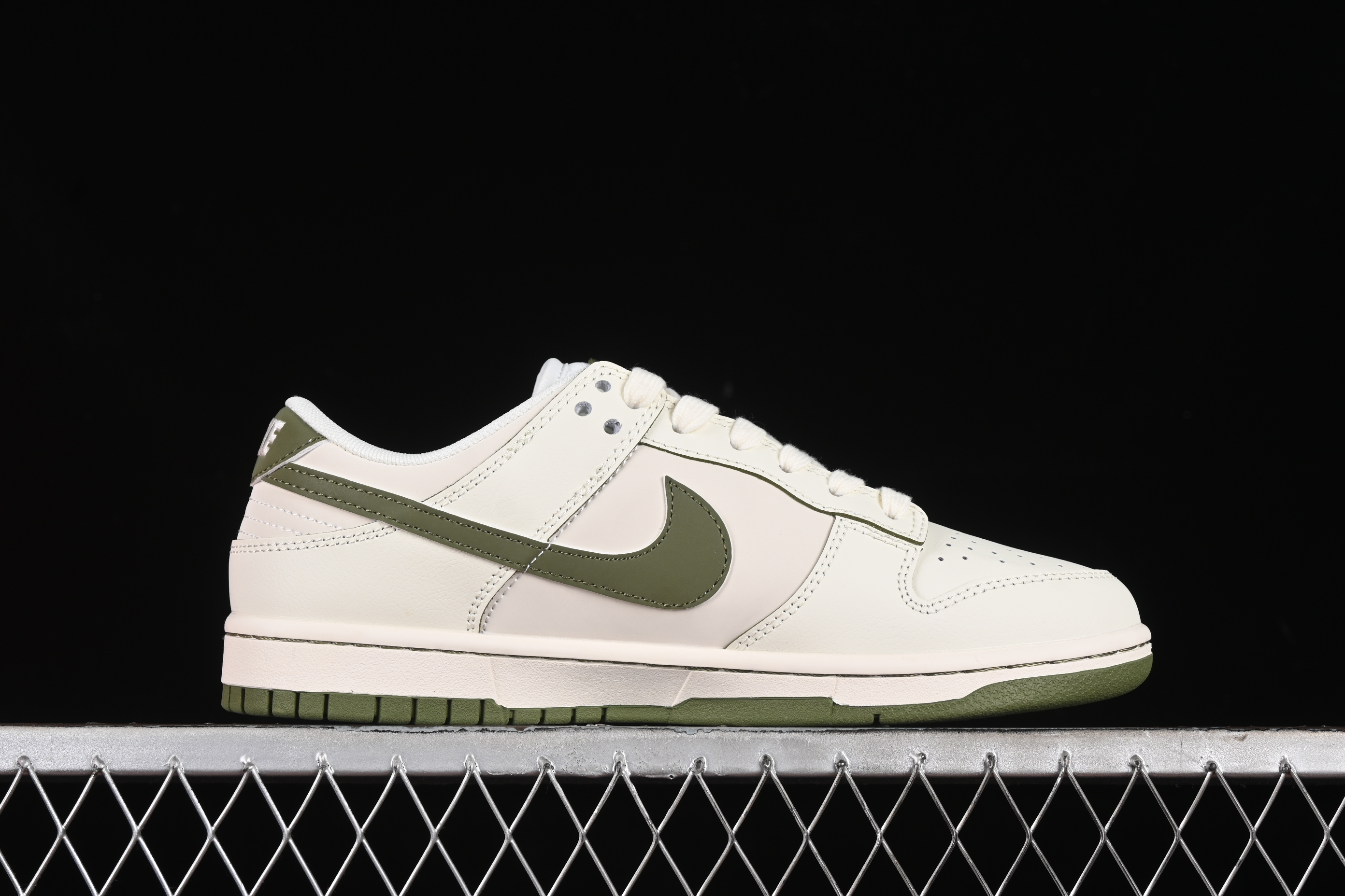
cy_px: 448
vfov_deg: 18.2
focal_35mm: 75
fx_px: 2802
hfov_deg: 27.0
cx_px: 672
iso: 160
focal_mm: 50
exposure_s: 1/80
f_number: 8
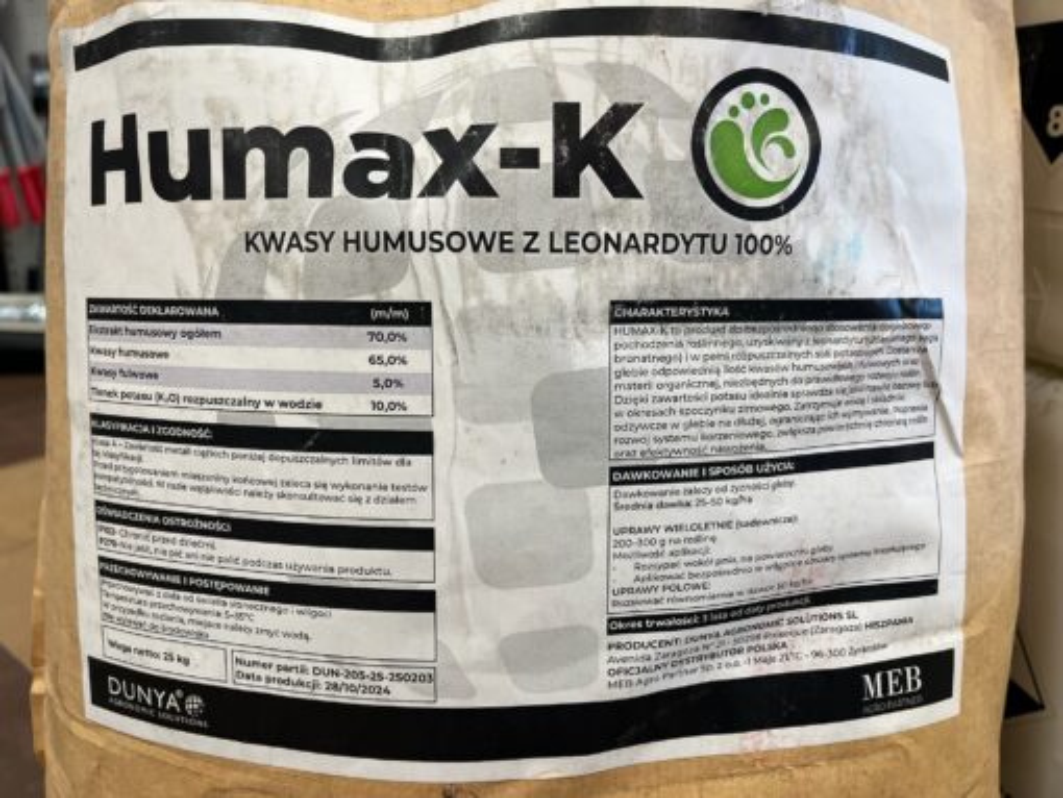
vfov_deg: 53.1
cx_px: 532
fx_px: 799
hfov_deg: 67.3
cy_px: 399
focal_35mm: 26
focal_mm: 5.1
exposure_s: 1/100
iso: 100
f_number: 1.6
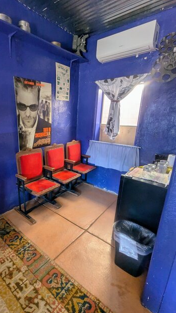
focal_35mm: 18
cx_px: 59
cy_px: 161
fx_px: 149
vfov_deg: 92.7
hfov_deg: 59.6
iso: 259
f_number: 2.2
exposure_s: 1/58.8
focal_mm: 2.35
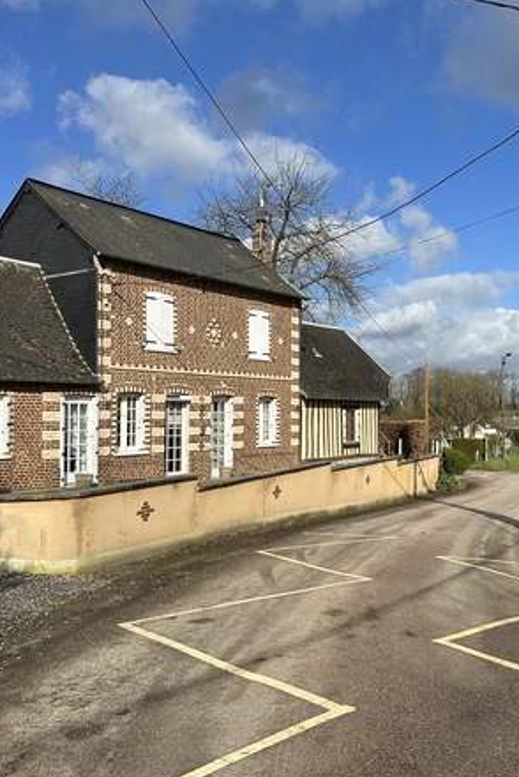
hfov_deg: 38.0
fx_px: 734
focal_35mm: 34
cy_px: 392
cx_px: 383
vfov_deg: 55.8
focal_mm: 6.86
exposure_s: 1/7042
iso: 80
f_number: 1.78
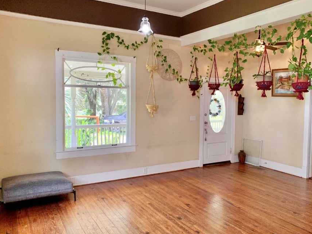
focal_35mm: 31
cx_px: 178
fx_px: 279
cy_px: 120
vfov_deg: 45.4
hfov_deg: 58.1
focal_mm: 4.25
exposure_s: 1/121
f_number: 1.8
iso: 40
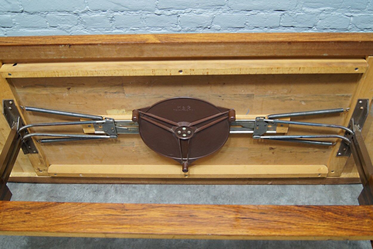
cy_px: 124
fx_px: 373
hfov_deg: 53.2
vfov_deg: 36.8
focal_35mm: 36
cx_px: 186
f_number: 4
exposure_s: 1/25
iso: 400
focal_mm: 24
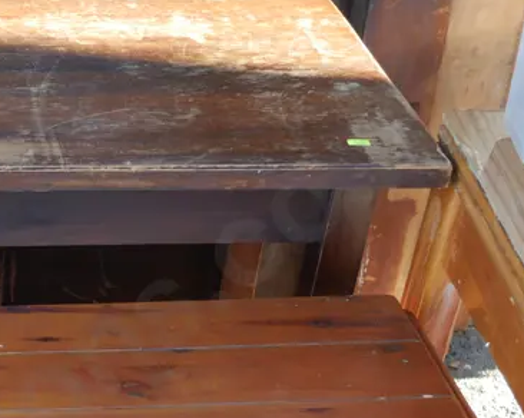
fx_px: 1441
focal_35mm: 93
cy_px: 526
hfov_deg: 19.3
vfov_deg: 15.8
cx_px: -119
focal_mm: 17
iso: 250
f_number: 4
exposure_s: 1/60
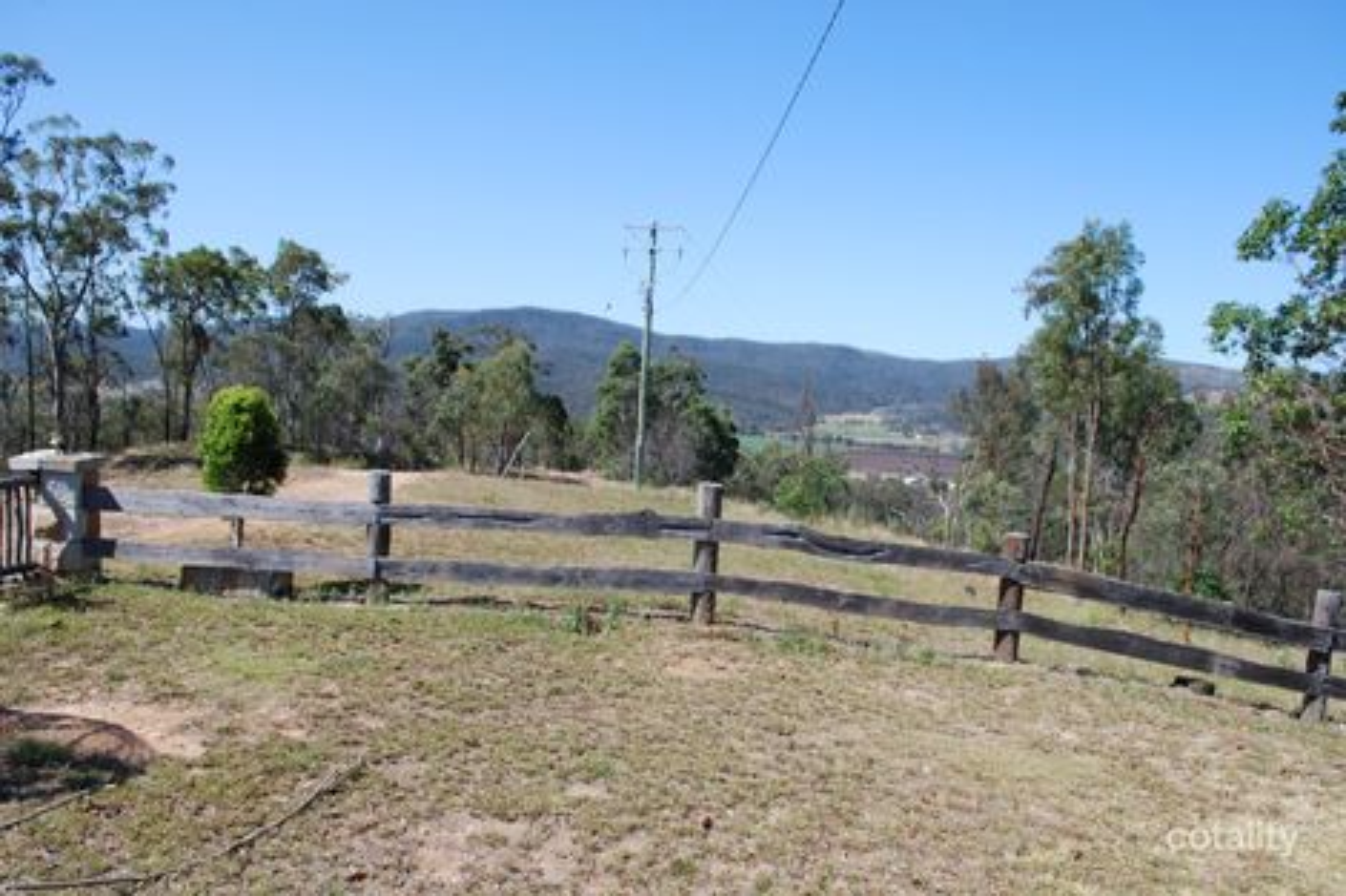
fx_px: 1009
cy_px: 448
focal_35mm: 27
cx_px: 673
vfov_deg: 47.9
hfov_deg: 67.4
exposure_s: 1/200
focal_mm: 18
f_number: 7.1
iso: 100
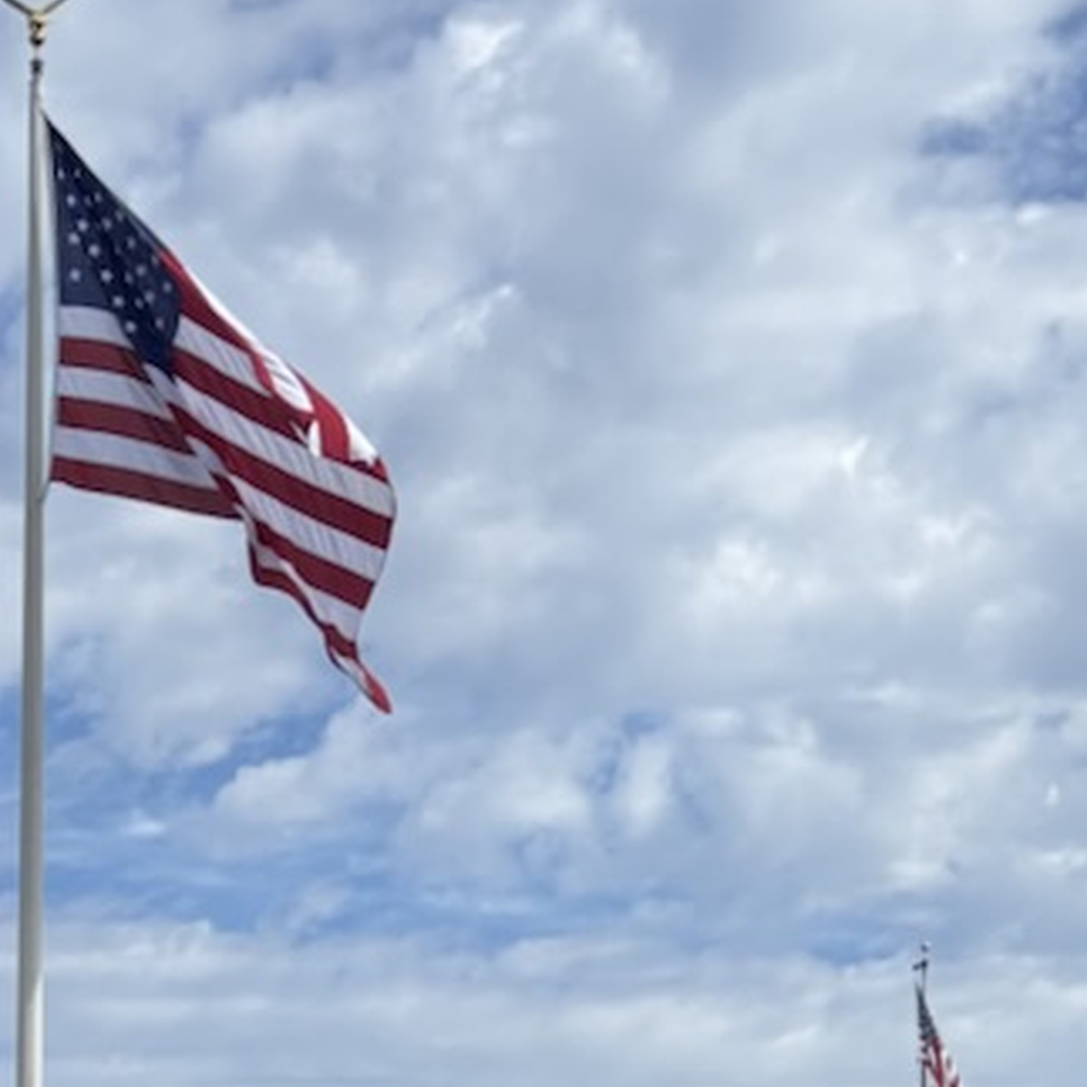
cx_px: -212
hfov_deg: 13.3
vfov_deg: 12.6
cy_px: 1858
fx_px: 4547
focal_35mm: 128
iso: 50
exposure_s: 1/3413
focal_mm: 5.96
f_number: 1.6
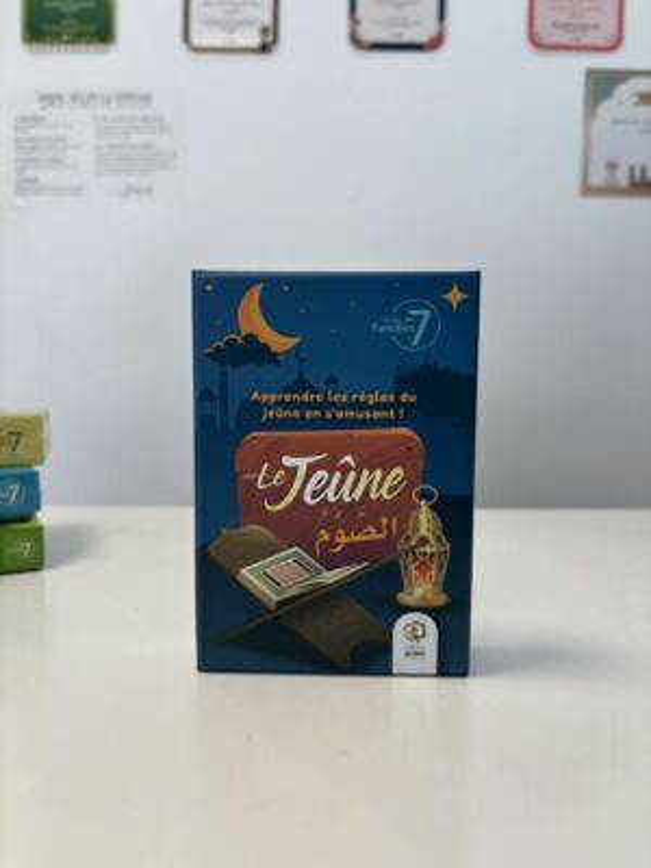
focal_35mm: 26
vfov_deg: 67.3
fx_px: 652
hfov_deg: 53.1
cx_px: 326
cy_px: 434
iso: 50
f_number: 1.6
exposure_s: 1/100
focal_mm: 5.96
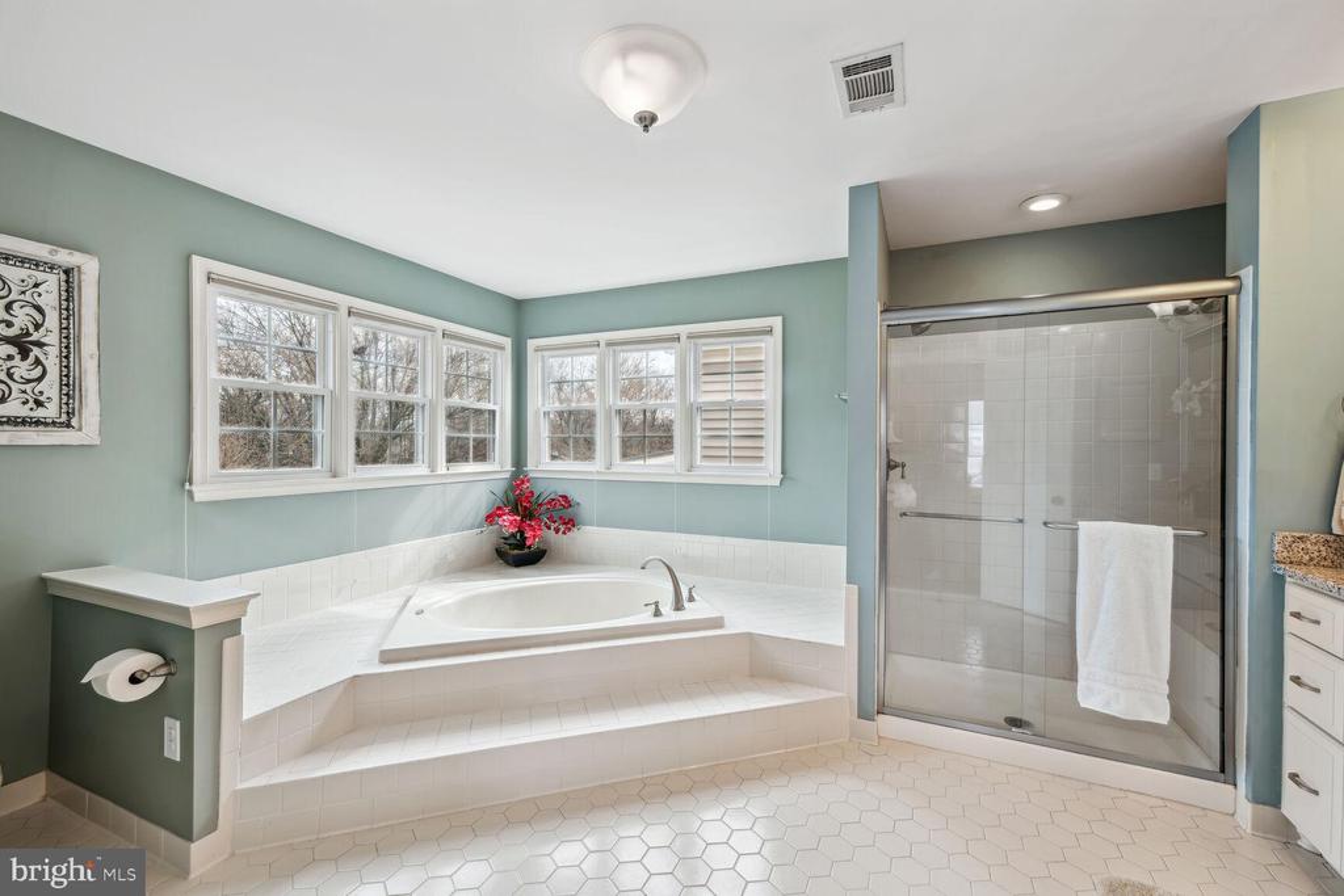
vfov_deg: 81.2
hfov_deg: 104.2
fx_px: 523
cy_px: 448
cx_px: 672
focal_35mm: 14
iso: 100
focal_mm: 14
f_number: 9
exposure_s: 1/10
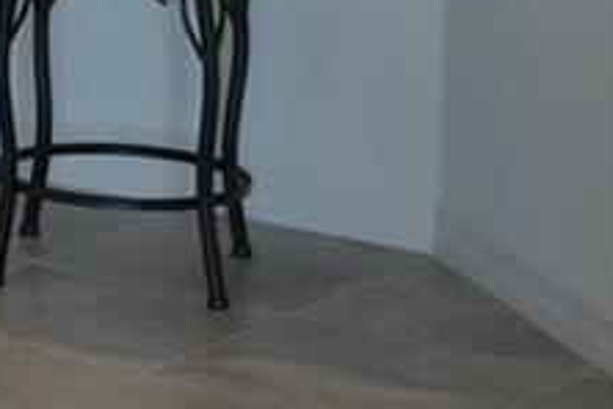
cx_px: -787
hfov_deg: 9.7
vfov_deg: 6.9
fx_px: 3238
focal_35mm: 190
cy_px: -506
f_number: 4.5
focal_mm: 27.5
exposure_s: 1/60
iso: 1250
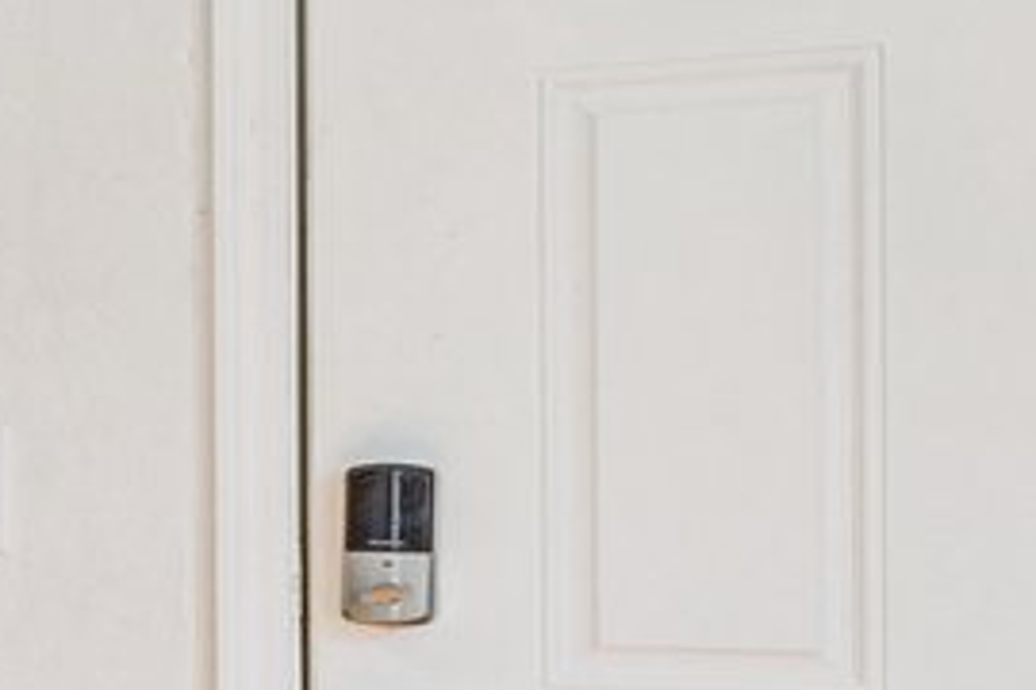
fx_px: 3050
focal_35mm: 106
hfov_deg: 12.0
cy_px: 496
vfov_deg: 12.9
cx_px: -1899
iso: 200
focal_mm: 14
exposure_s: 1/40
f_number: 10
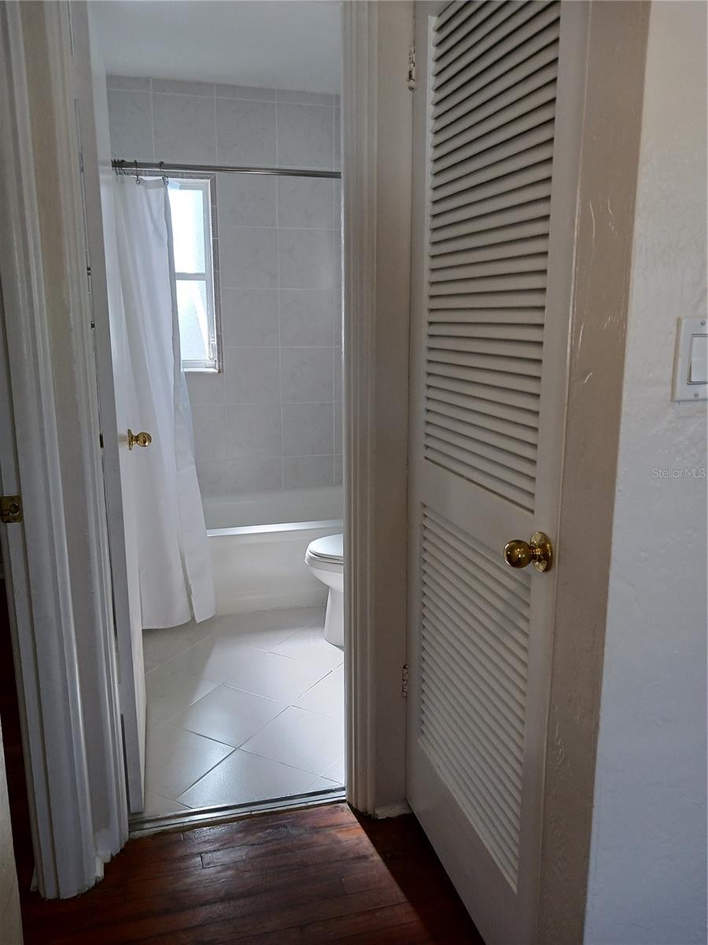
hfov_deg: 51.4
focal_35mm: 27
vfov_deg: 65.3
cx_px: 354
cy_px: 472
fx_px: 736
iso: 160
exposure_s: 1/60
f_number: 1.8
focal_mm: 4
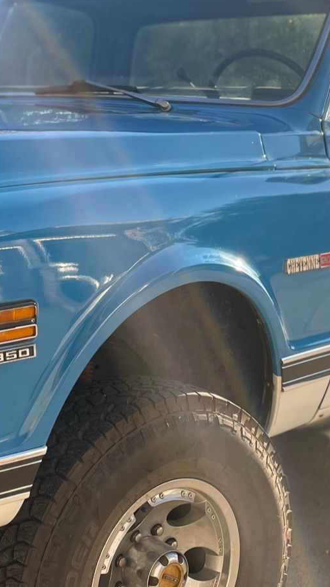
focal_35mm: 64
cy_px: 307
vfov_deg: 32.8
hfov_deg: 18.7
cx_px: 86
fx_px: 996
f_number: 1.6
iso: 50
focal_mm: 4.2
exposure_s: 1/1195
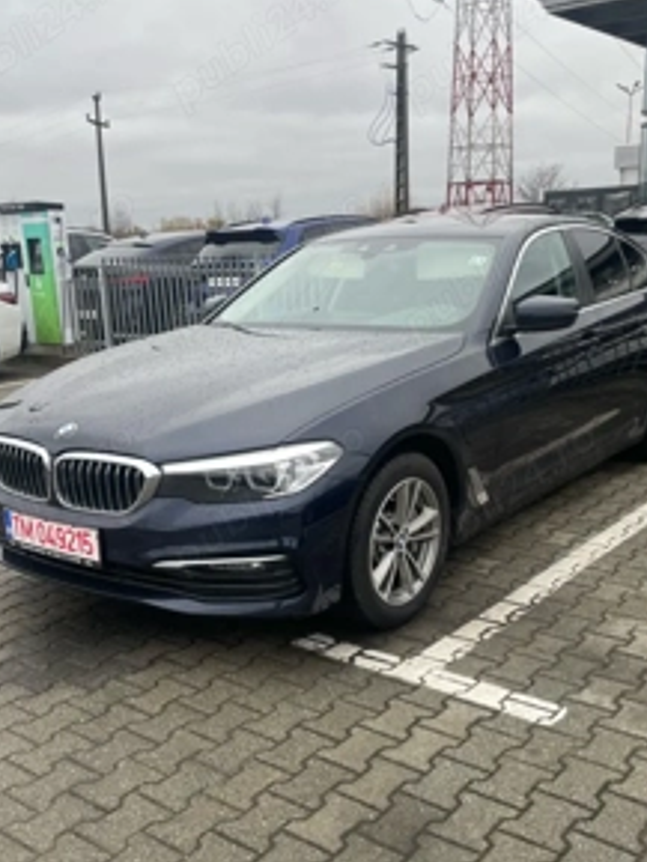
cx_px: 328
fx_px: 896
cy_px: 534
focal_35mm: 36
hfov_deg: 39.7
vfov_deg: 50.9
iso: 32
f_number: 1.6
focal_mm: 4.2
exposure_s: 1/170
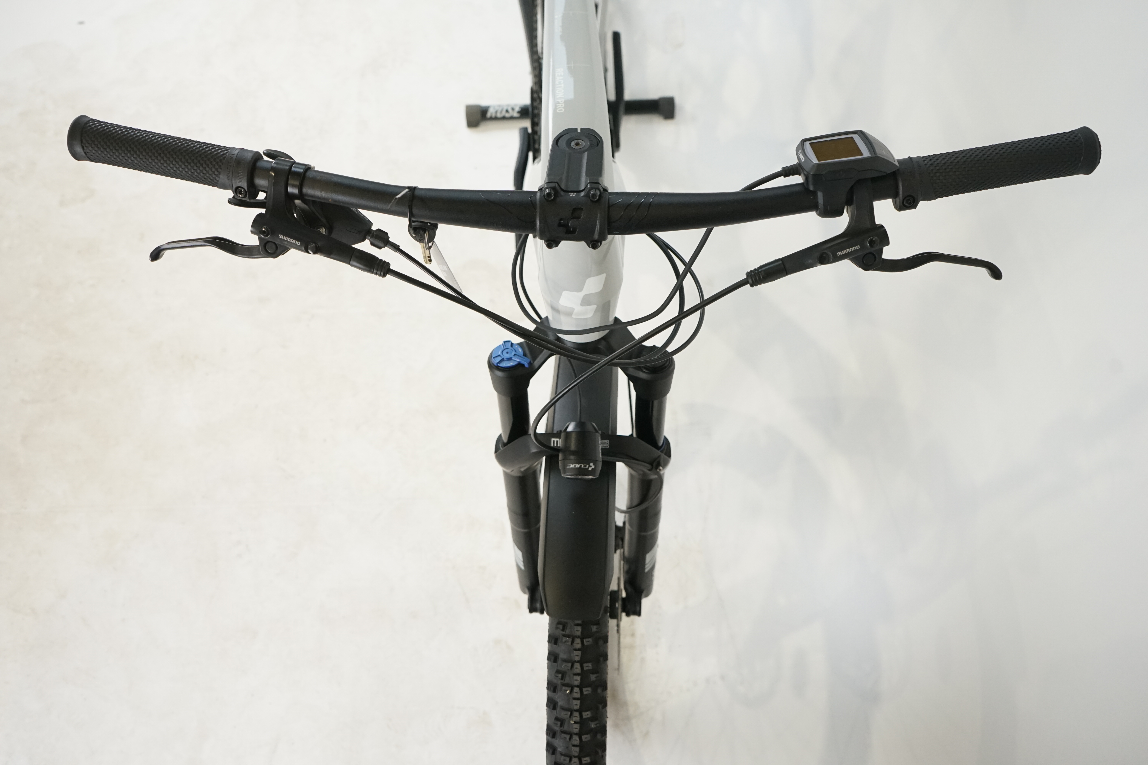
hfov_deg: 60.3
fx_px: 988
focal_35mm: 31
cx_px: 574
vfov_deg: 42.3
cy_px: 382
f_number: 5.6
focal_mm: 31
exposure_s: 1/200
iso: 2500
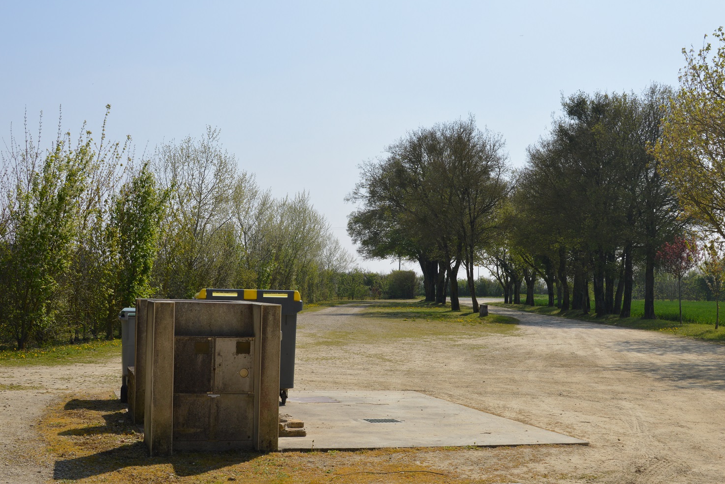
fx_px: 1078
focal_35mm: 54
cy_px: 239
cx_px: 362
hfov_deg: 37.2
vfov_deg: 25.3
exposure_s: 1/200
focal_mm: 35
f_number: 11
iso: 100
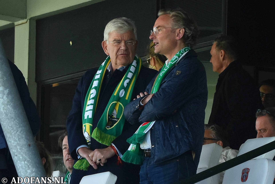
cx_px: 138
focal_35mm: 142
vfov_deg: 9.6
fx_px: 1088
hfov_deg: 14.4
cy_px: 92
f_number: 5
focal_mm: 95
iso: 400
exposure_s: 1/160
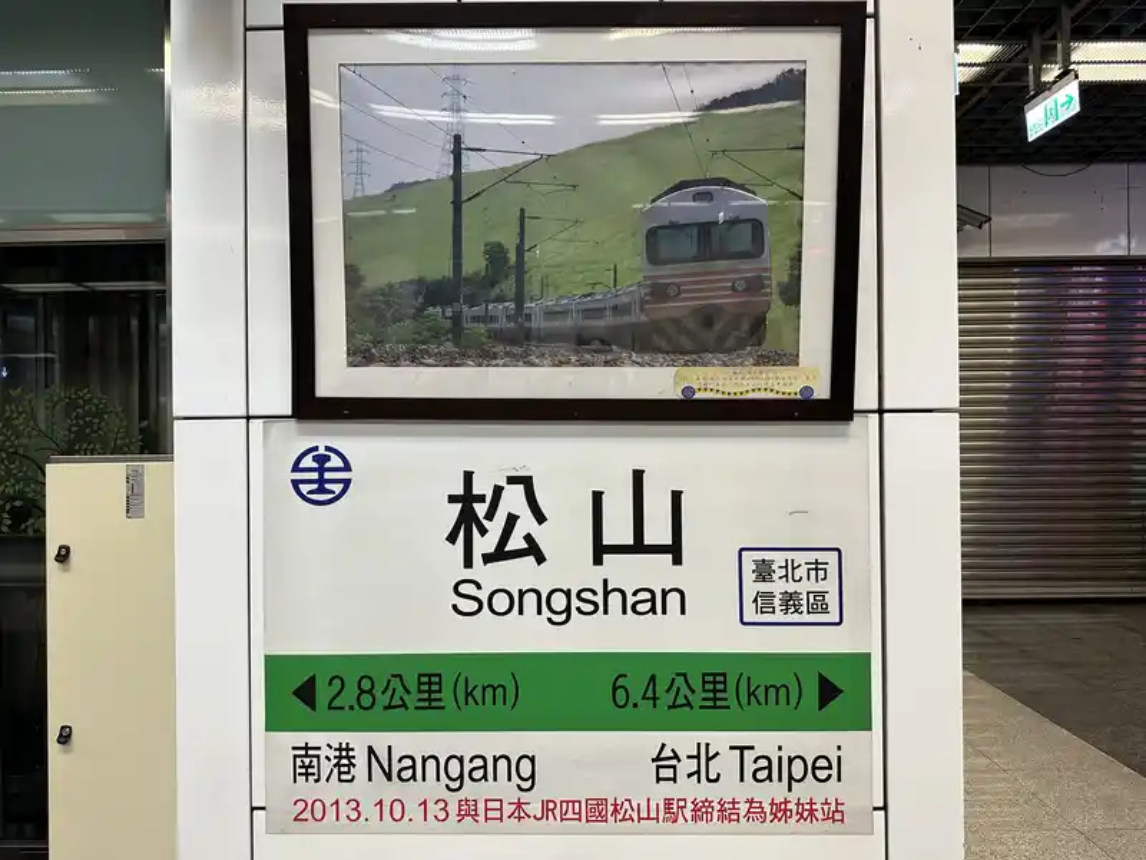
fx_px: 795
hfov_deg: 71.6
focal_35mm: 24
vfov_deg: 56.8
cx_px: 573
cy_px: 430
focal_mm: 6.86
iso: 200
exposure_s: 1/60
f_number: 1.78
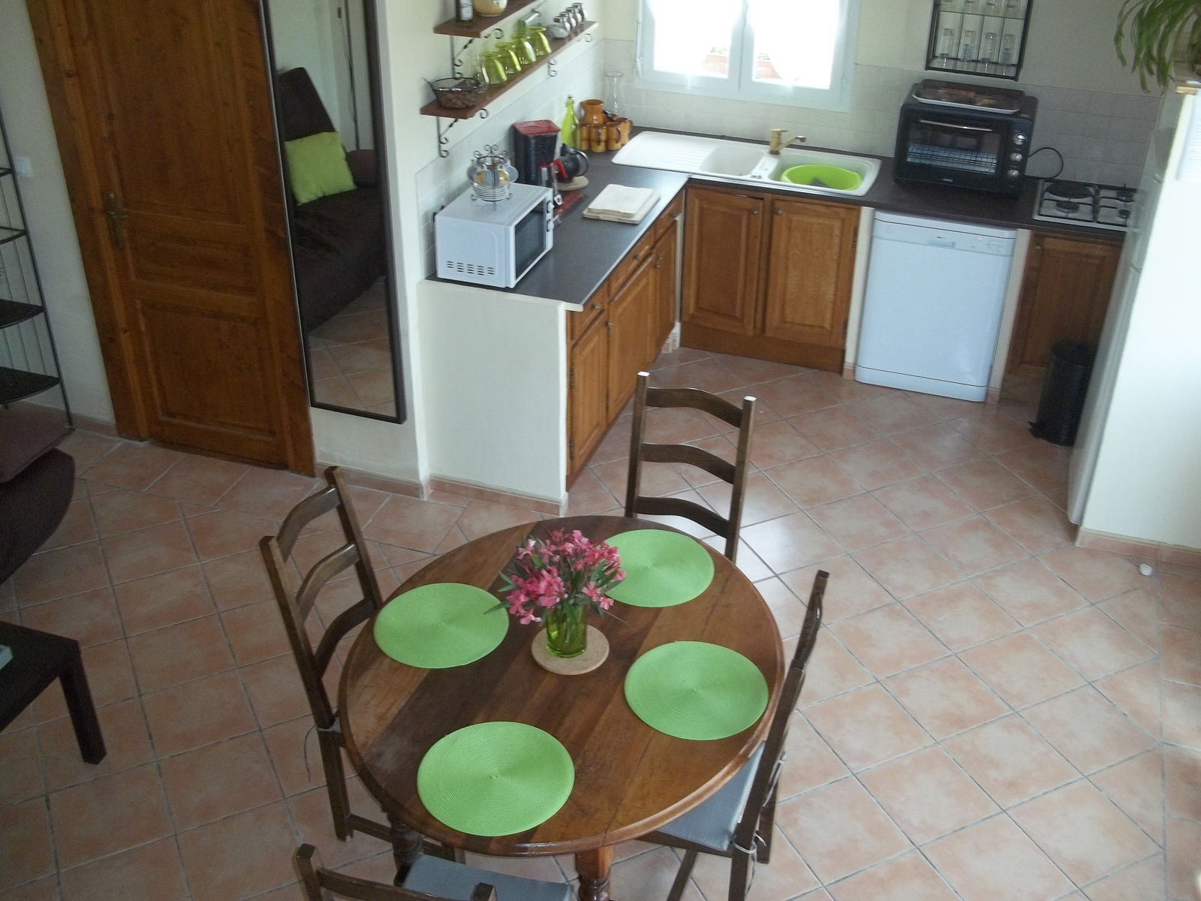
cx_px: 600
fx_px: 1249
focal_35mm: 36
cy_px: 450
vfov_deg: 39.7
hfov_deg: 51.4
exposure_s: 1/60
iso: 160
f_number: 3.1
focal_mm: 6.5
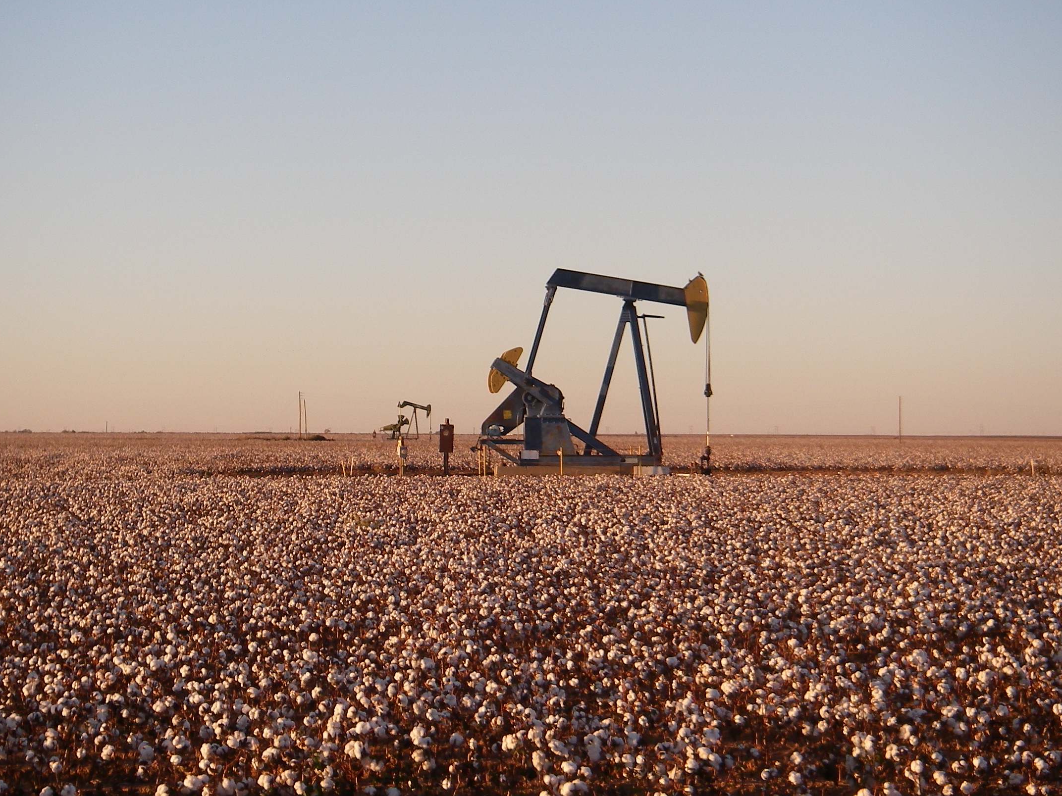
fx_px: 3344
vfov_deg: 13.6
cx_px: 524
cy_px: 353
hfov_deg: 18.0
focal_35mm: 109
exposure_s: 1/250
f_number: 3.9
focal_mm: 13.8
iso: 64
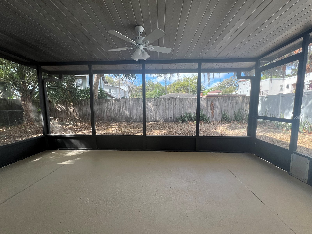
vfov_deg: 89.9
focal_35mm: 13
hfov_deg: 106.2
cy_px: 117
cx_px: 156
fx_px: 117
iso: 32
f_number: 1.8
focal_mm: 1.57
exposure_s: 1/115
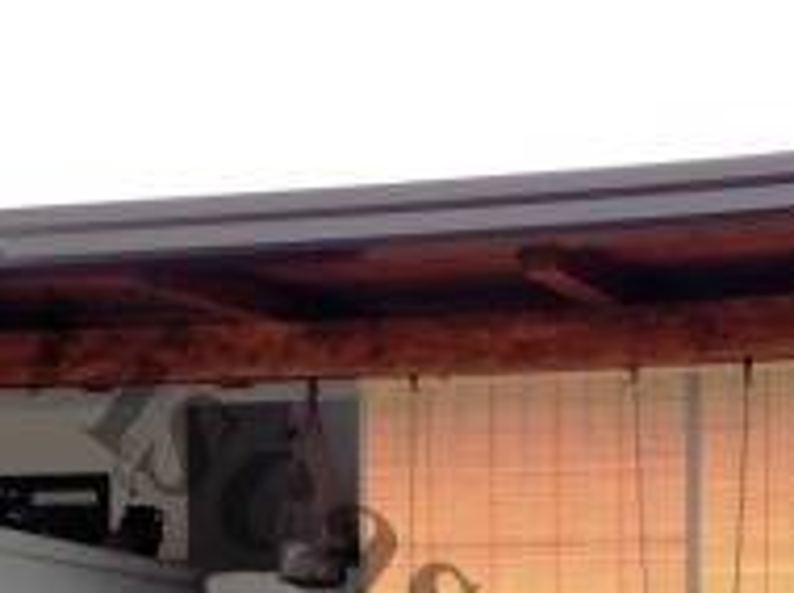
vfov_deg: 16.1
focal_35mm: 87
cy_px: 750
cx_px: 631
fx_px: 1993
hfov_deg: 22.2
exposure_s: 1/417
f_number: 2.4
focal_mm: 4.12
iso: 50
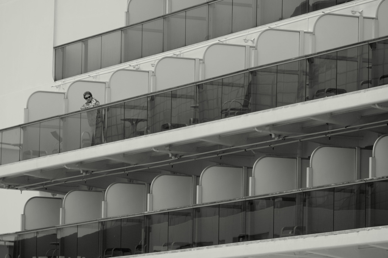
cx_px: 194
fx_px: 3229
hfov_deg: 6.9
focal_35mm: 300
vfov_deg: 4.6
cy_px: 129
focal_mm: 200
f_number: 6.3
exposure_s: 1/320
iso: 100
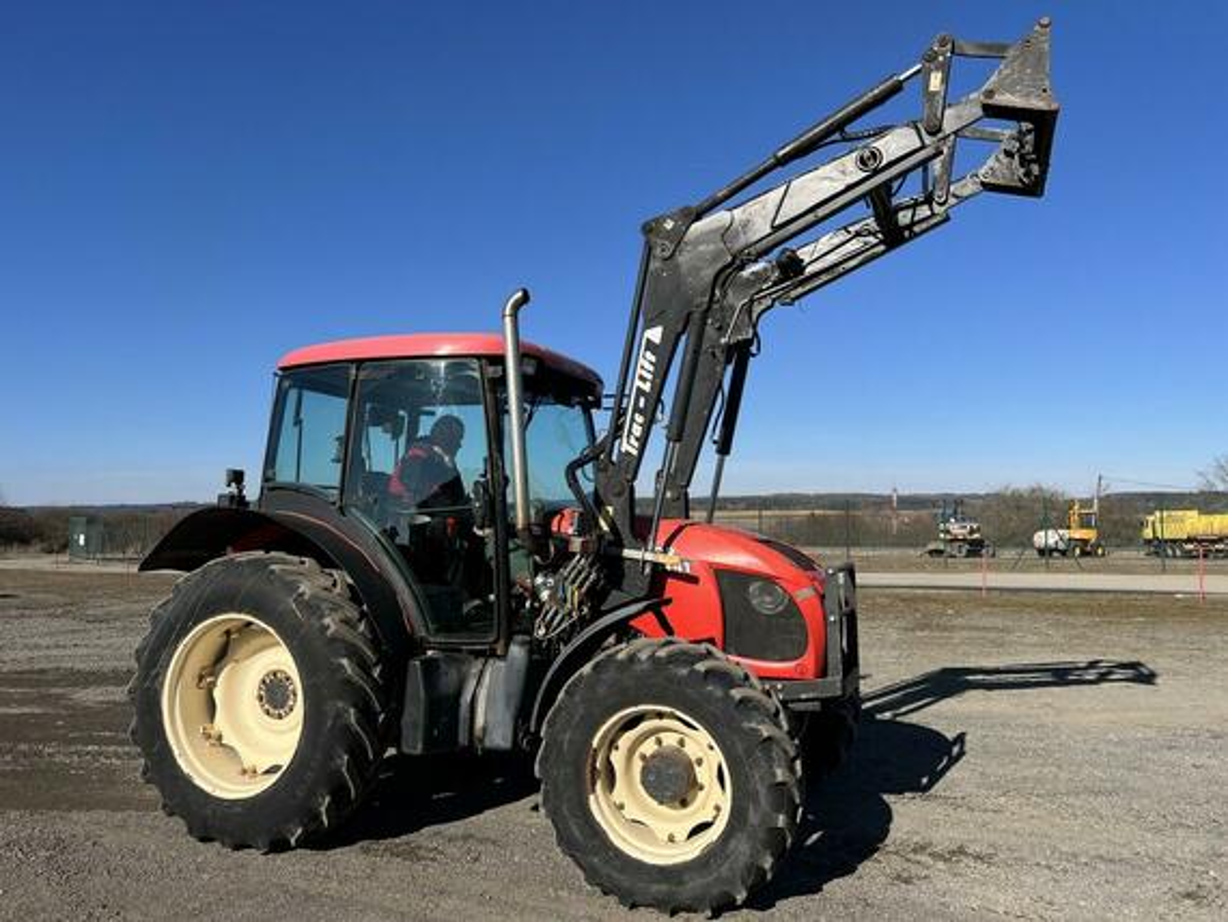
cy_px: 461
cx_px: 614
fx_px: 923
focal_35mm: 26
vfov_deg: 53.1
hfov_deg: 67.3
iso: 50
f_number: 1.5
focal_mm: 5.7
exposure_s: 1/4630
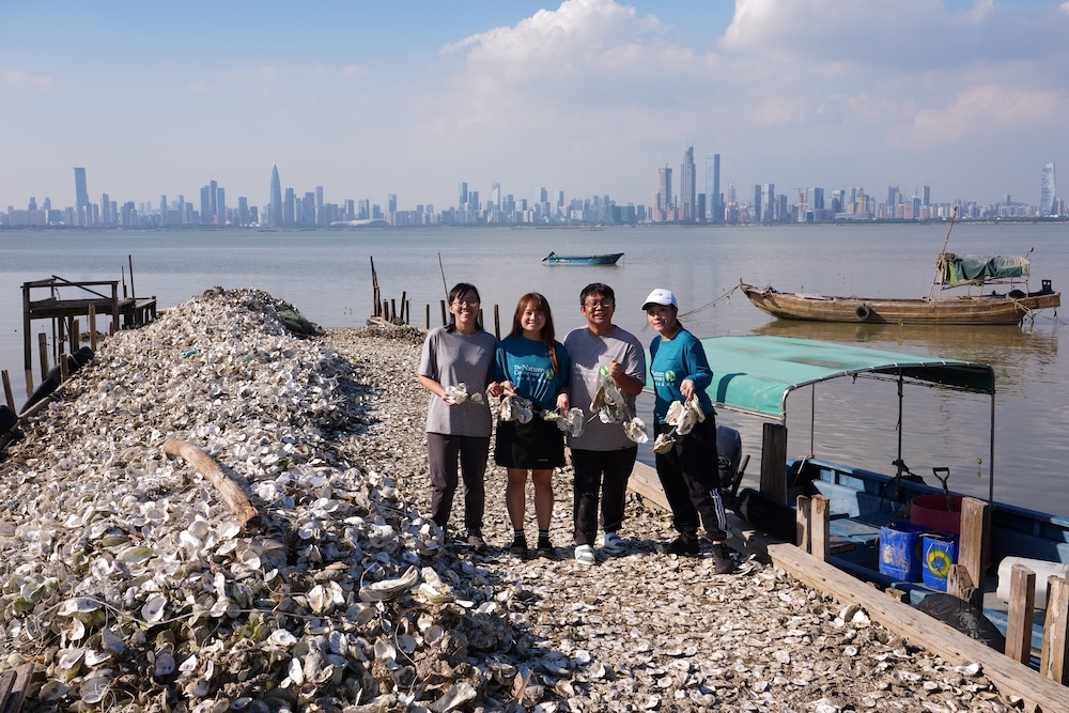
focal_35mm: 34
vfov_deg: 38.9
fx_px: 1010
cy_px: 356
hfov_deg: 55.8
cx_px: 534
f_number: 8
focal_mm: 34
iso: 200
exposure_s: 1/200
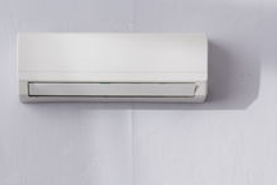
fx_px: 1054
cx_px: 89
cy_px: 323
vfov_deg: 9.6
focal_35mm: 137
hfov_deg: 14.9
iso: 100
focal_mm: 35
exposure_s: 1/200
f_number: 2.8
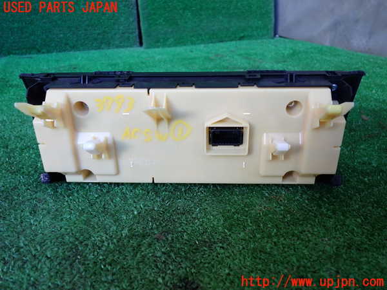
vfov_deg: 46.8
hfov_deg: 60.0
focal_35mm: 30
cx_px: 194
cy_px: 145
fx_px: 335
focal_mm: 5.4
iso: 200
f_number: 2.3
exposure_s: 1/60
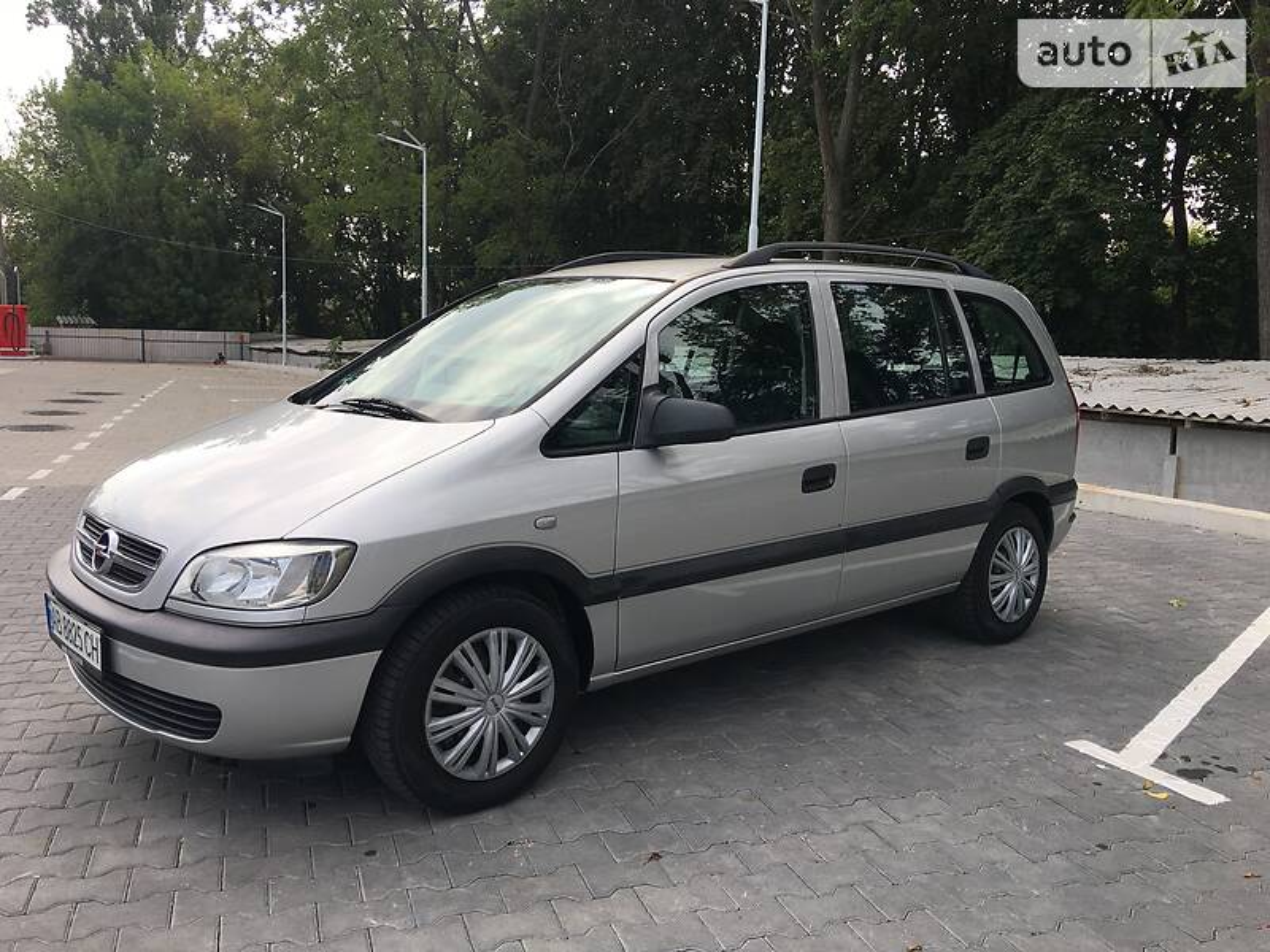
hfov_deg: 61.7
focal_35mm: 29
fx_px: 1064
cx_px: 635
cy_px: 476
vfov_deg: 48.2
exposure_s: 1/605
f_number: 2.2
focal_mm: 4.2
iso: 25
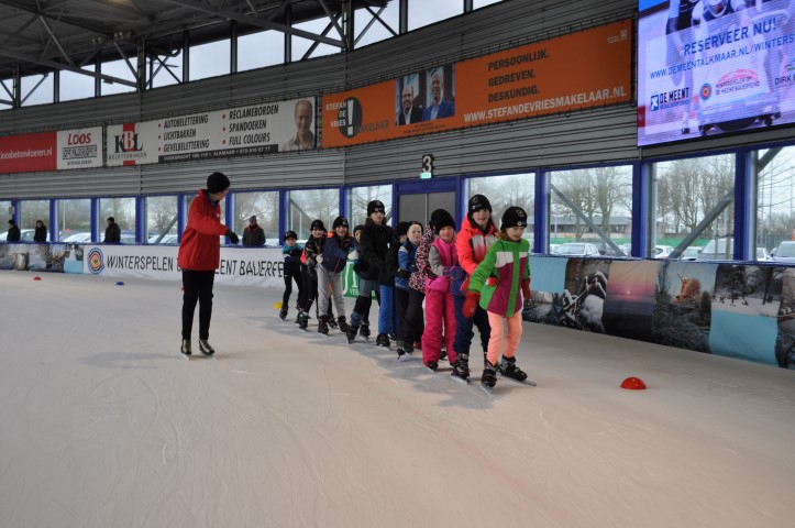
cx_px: 398
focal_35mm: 36
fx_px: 794
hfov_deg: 53.2
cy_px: 264
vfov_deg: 36.8
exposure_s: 1/80
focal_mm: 24
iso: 400
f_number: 4.5
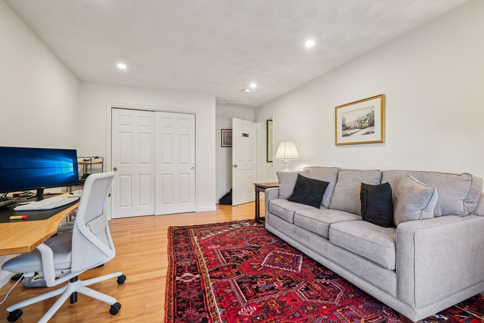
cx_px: 242
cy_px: 162
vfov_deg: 77.3
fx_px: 202
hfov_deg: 100.4
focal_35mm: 15
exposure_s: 1/15
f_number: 5.6
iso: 320
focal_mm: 10
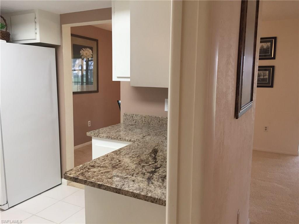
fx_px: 250
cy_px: 112
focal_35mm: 29
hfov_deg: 61.7
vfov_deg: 48.2
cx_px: 150
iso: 50
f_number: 2.2
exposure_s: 1/30
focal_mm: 4.15
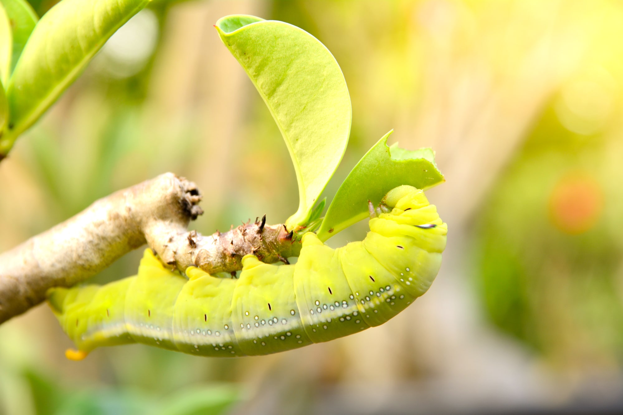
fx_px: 1817
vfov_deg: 13.0
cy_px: 208
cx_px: 312
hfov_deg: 19.5
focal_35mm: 105
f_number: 8
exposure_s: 1/25
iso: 100
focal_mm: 70
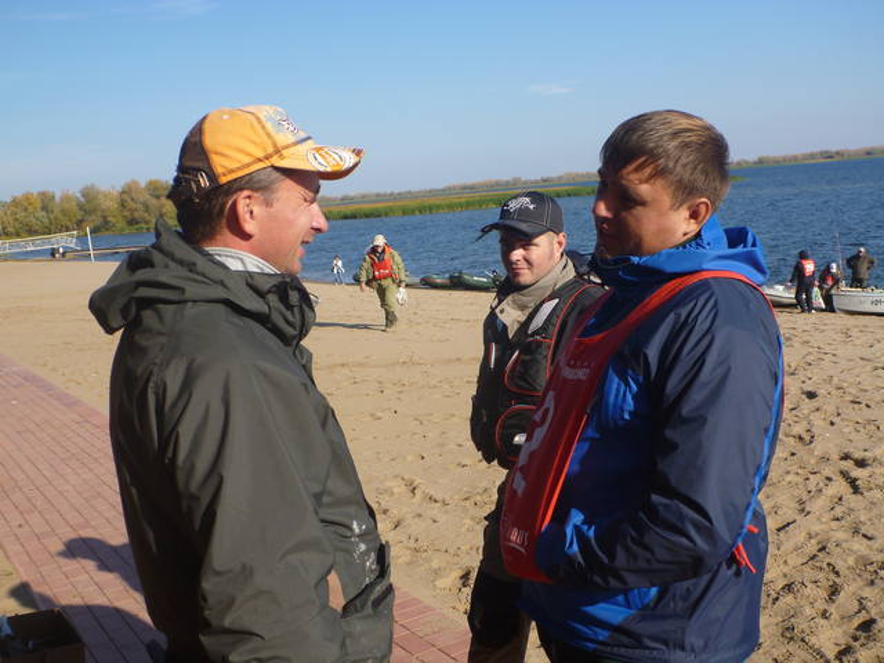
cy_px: 332
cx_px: 442
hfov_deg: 49.0
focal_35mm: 38
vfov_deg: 37.7
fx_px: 970
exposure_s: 1/640
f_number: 4
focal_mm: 6.8
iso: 100
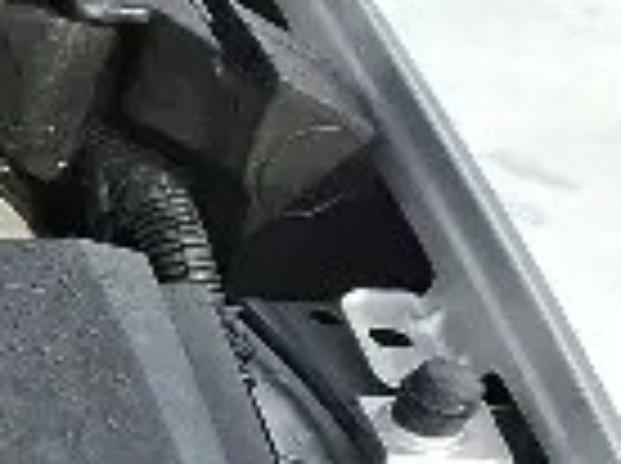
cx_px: -1606
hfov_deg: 8.4
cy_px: 865
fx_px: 2991
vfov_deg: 8.5
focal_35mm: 167
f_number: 1.8
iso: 50
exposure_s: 1/2500
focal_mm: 5.54
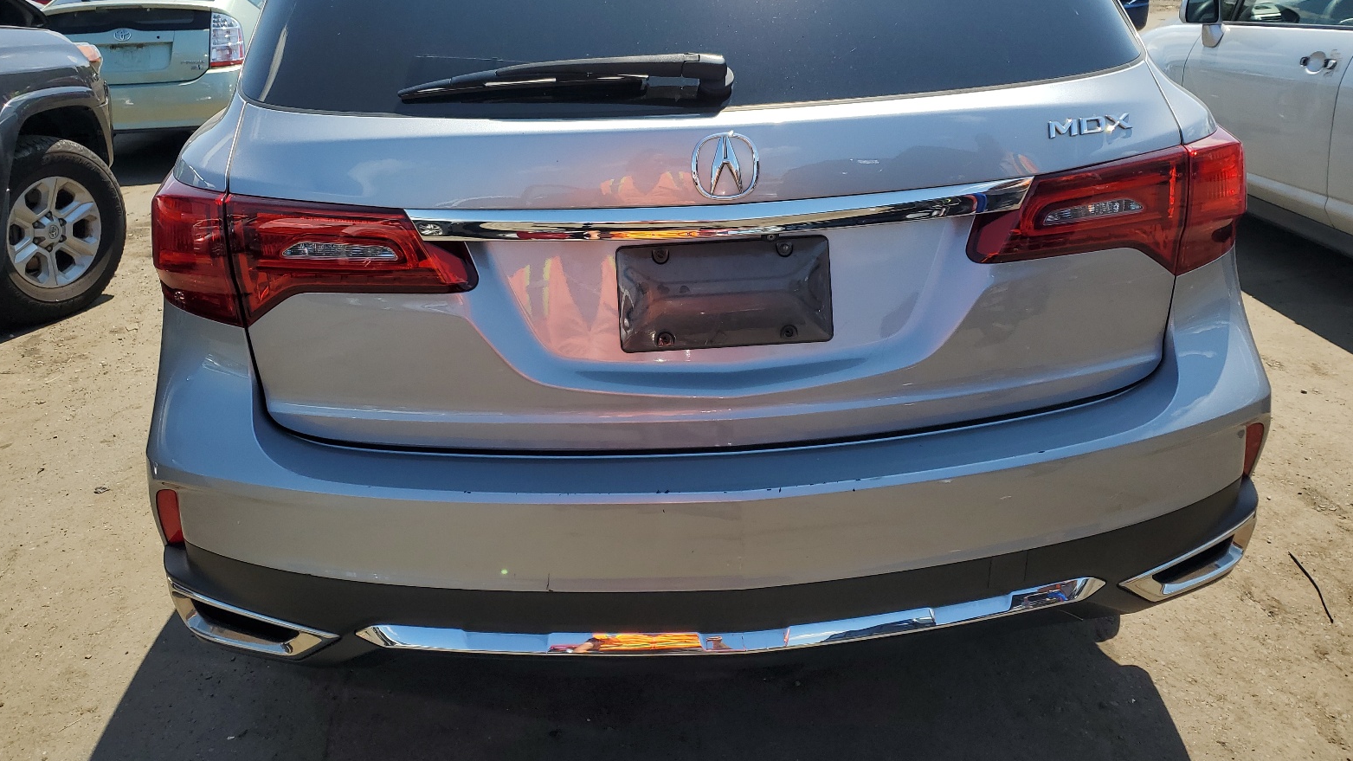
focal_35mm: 29
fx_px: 1040
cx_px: 667
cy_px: 277
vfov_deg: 39.9
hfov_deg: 66.1
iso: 50
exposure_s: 1/2500
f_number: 1.5
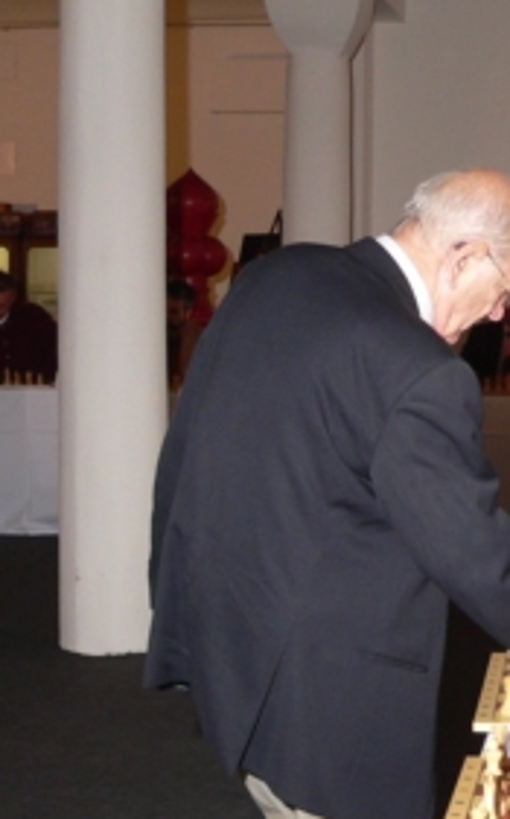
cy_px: 554
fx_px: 1940
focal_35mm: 87
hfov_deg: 14.6
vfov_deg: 23.7
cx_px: 580
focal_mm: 6
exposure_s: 1/60
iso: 100
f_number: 2.8
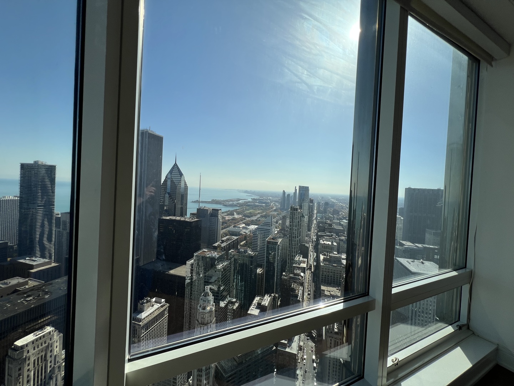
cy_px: 193
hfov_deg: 106.2
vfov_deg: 89.9
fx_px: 193
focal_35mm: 13
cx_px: 257
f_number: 1.8
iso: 32
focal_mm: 1.57
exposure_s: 1/1980
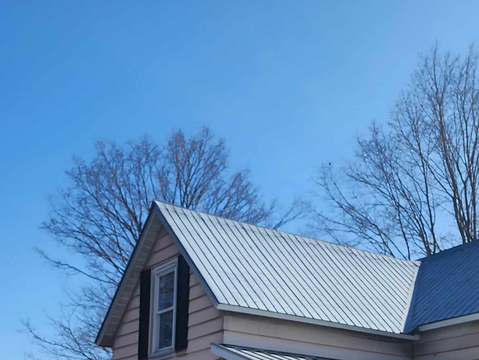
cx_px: 278
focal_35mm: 58
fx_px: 803
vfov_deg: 23.5
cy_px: 408
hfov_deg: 33.2
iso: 12
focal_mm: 6.4
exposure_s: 1/1593
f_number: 1.8
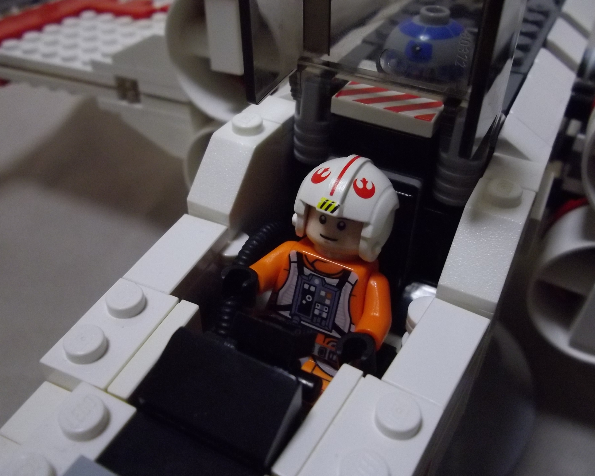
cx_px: 300
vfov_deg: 43.4
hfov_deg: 52.8
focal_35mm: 34
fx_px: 599
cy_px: 237
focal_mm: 5.8
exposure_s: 1/50
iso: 543
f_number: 3.5
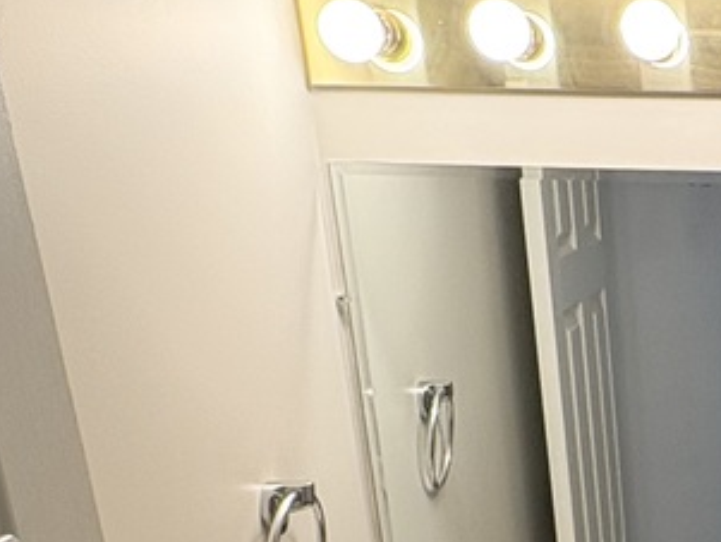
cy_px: 667
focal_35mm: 67
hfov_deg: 24.0
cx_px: 1023
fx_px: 1396
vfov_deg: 20.4
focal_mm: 2.22
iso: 100
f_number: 2.2
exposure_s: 1/120
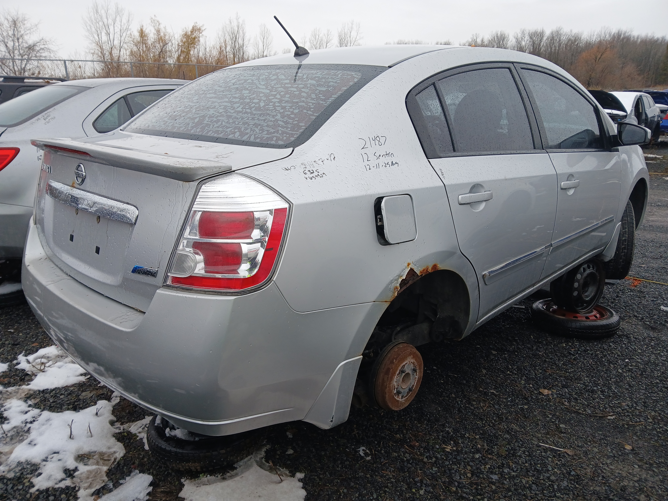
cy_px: 250
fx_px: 502
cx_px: 334
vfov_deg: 53.1
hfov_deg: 67.3
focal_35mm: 26
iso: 32
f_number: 1.8
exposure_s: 1/120
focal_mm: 3.98
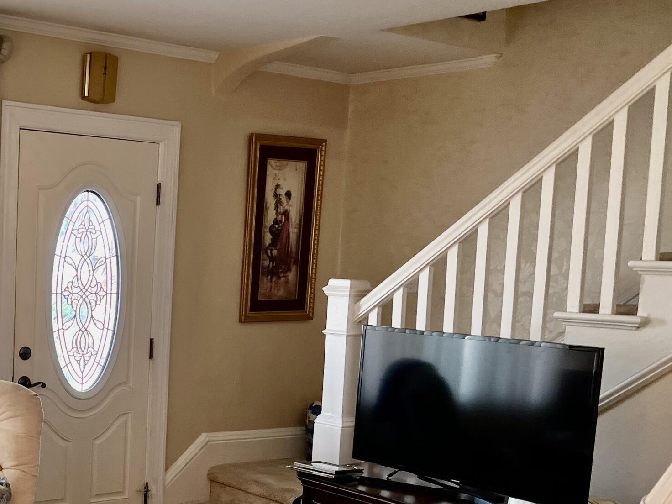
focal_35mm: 53
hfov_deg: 33.5
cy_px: 368
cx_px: 23
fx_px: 1029
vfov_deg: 27.2
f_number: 1.5
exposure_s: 1/120
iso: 64
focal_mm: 5.7
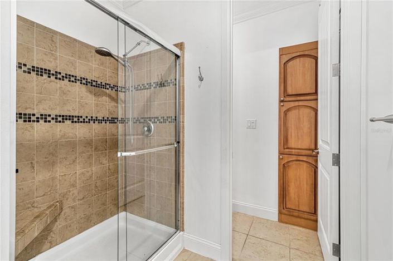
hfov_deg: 100.4
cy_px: 130
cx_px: 196
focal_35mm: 15
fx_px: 164
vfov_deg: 77.2
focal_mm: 10
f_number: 8
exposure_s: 1/60
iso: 250
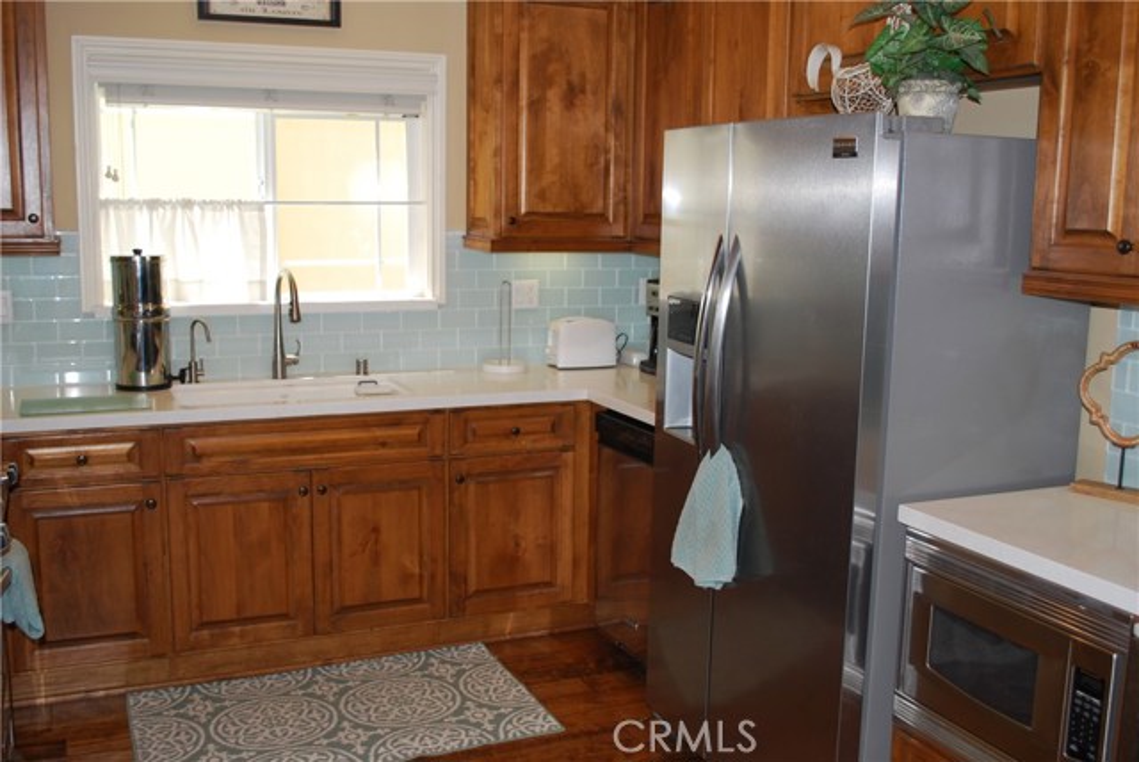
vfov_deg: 36.9
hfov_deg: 53.1
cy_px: 381
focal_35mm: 36
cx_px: 570
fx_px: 1140
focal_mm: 24
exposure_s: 1/60
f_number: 4.2
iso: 200
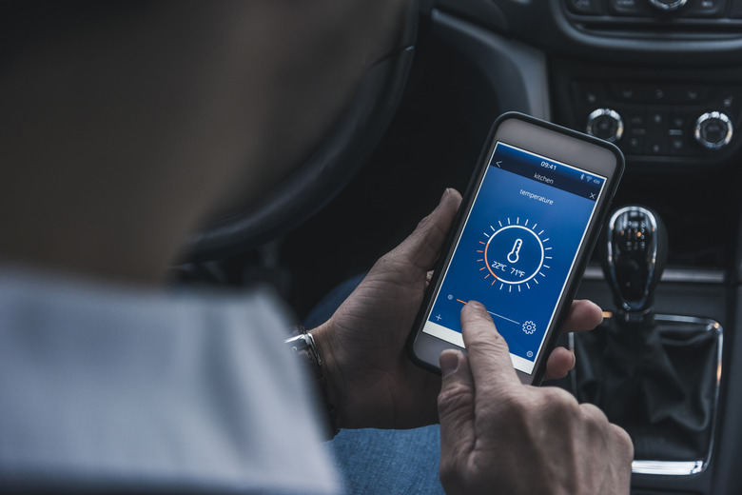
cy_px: 248
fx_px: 1134
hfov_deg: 36.2
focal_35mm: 55
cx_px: 371
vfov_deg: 24.6
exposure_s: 1/125
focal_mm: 55
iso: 400
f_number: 4.2
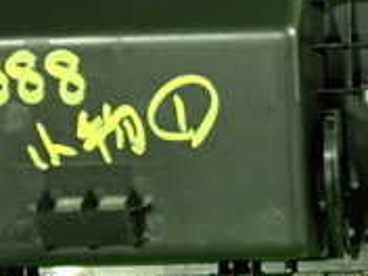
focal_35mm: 102
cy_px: 75
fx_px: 1084
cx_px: 393
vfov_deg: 14.5
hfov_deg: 18.6
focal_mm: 5.4
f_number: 2.3
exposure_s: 1/20
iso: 800
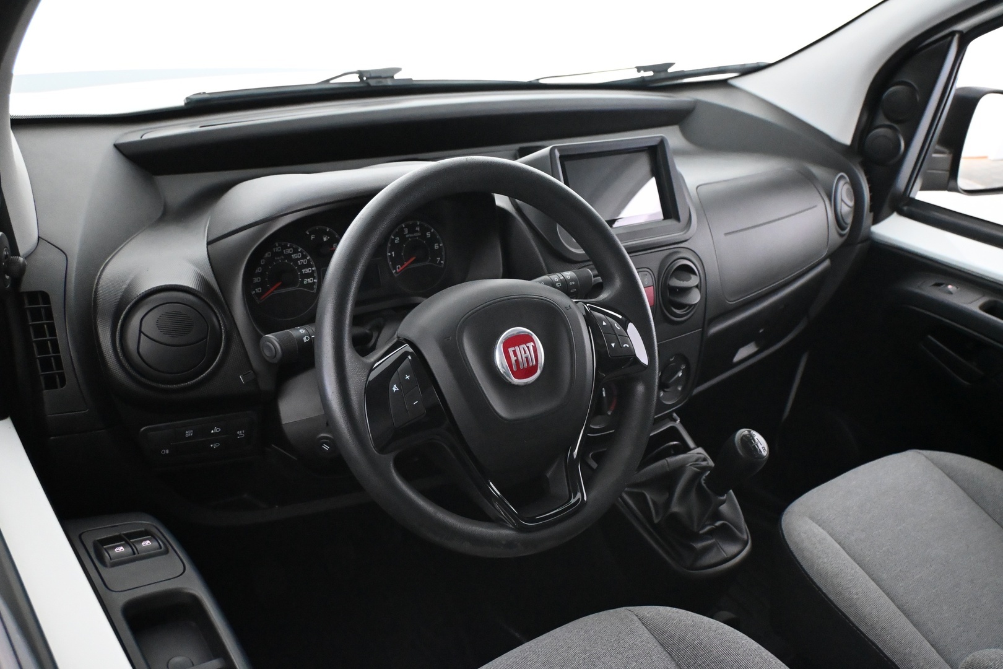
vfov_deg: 39.1
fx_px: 940
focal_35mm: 34
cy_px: 334
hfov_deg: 56.1
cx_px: 502
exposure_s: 1/60
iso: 7200
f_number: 4
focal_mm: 22.5
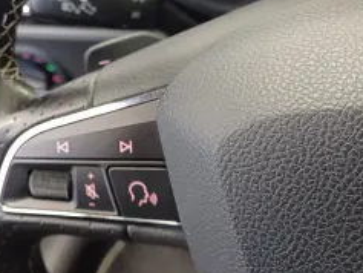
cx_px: 107
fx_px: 399
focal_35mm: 38
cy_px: 97
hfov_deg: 47.7
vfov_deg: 37.4
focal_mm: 4.65
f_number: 1.8
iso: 320
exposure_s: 1/30
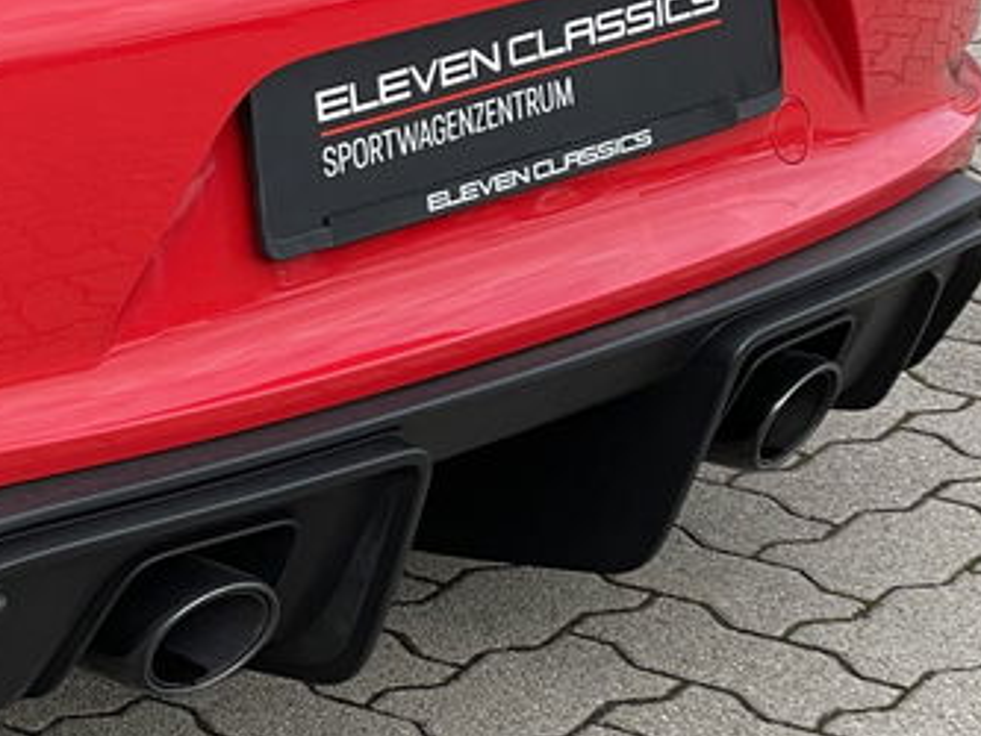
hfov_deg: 11.8
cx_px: -445
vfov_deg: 9.3
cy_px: 112
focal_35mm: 160
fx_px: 4536
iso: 25
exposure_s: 1/205
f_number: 2
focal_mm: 6
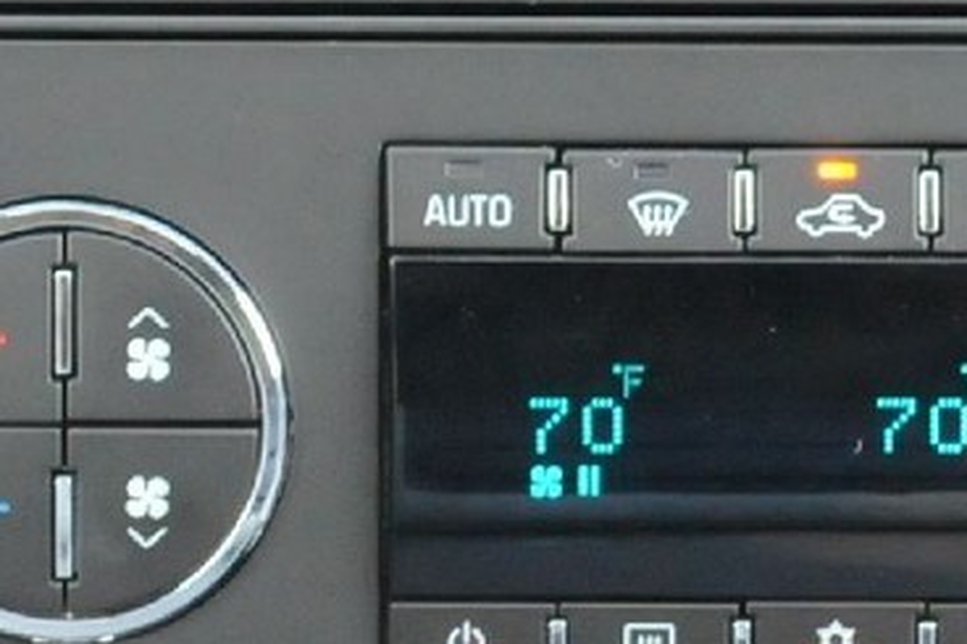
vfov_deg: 3.8
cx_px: 678
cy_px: -348
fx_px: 9568
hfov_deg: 5.8
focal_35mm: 356
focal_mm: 35
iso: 2000
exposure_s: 1/80
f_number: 6.3
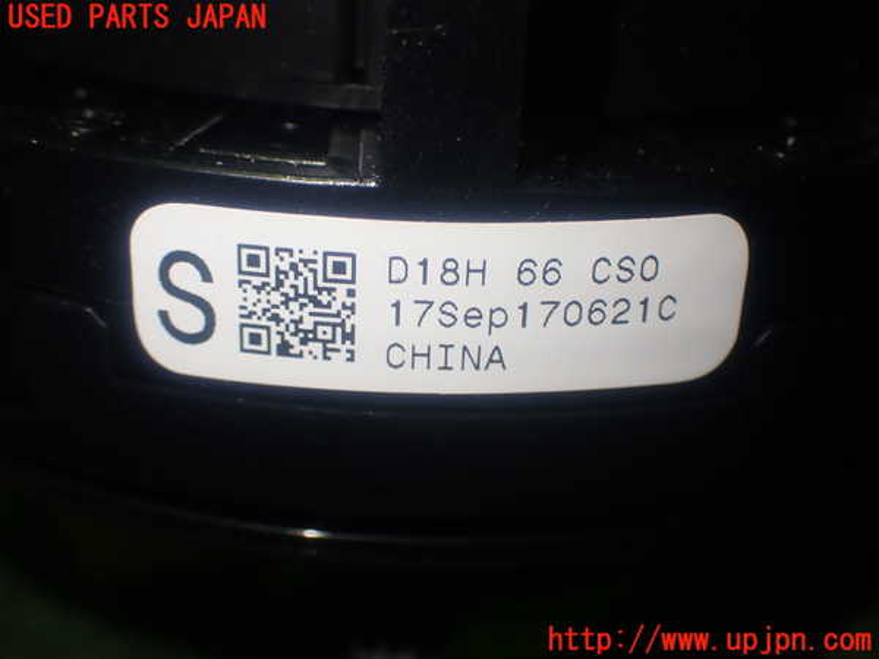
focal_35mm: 50
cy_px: 330
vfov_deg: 29.1
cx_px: 440
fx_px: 1270
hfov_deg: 38.2
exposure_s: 1/60
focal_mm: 9.01
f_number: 3.2
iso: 200
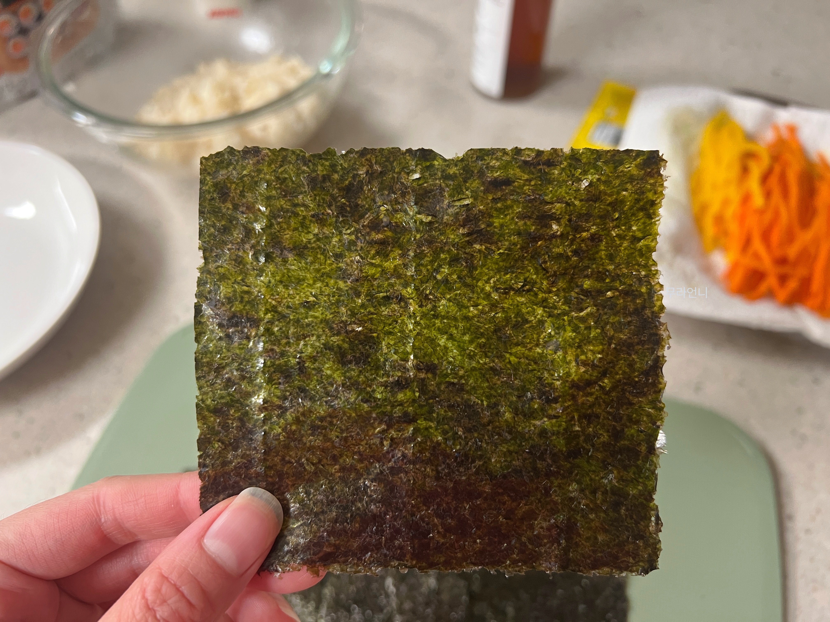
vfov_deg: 53.1
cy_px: 311
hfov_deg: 67.3
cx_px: 415
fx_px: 623
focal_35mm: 26
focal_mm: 5.7
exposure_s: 1/50
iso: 160
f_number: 1.5
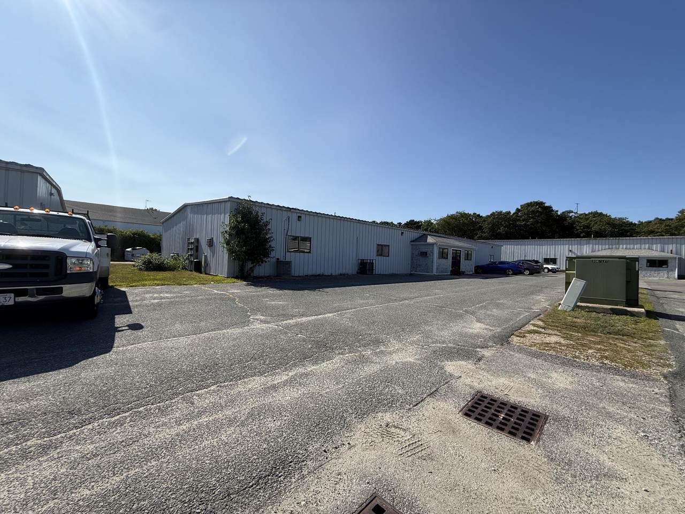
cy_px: 257
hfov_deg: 102.1
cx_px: 342
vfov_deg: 85.7
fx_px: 277
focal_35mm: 14
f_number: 2.2
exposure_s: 1/2717
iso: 50
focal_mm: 2.22
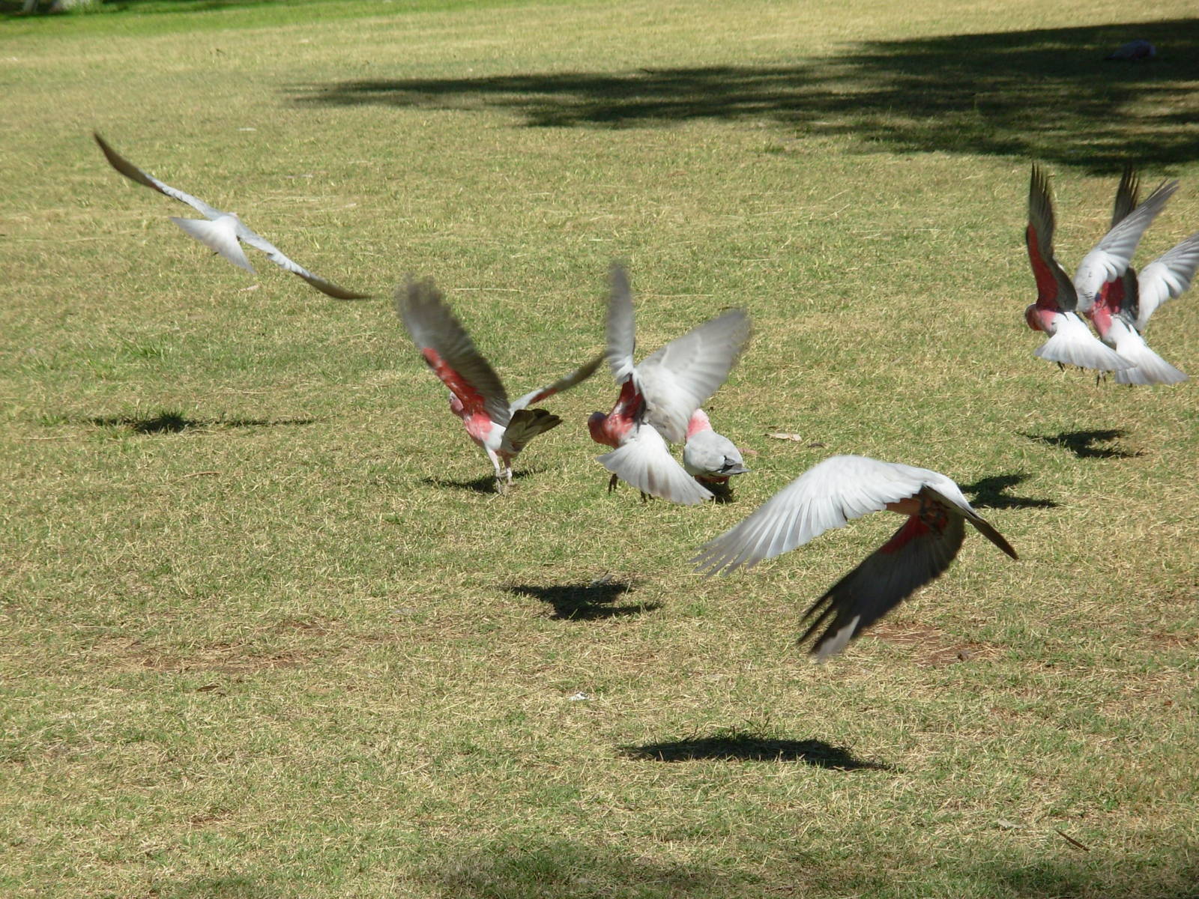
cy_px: 450
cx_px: 600
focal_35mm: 173
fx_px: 5992
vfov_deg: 8.6
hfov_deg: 11.4
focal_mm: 28.5
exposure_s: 1/627
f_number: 4.9
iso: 50
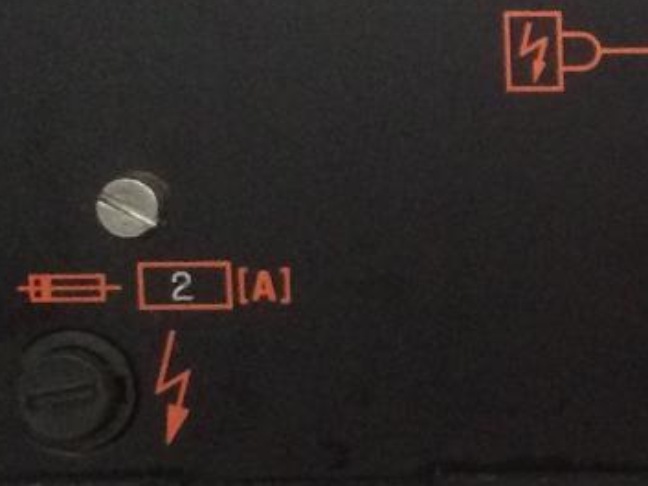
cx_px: 888
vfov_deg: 11.1
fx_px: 2509
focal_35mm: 134
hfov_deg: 14.0
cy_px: 262
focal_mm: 4.15
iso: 320
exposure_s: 1/17
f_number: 2.2
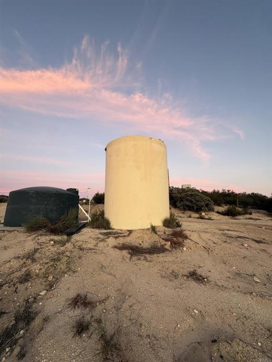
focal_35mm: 14
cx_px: 136
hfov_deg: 85.7
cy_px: 181
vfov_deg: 102.1
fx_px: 147
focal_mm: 2.22
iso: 160
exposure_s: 1/99
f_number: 2.2
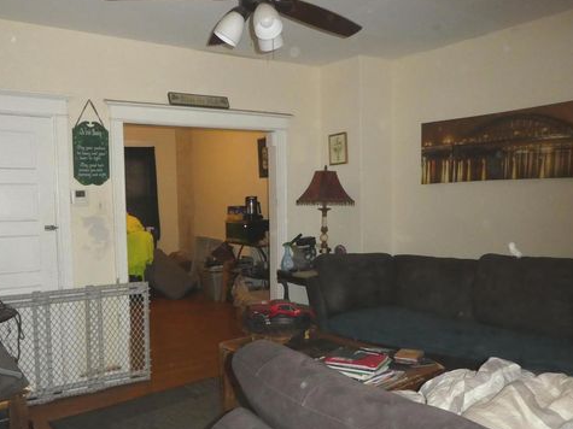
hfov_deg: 59.9
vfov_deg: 46.7
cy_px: 240
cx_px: 273
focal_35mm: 30
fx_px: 496
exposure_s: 1/60
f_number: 3.3
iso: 800
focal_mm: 4.3
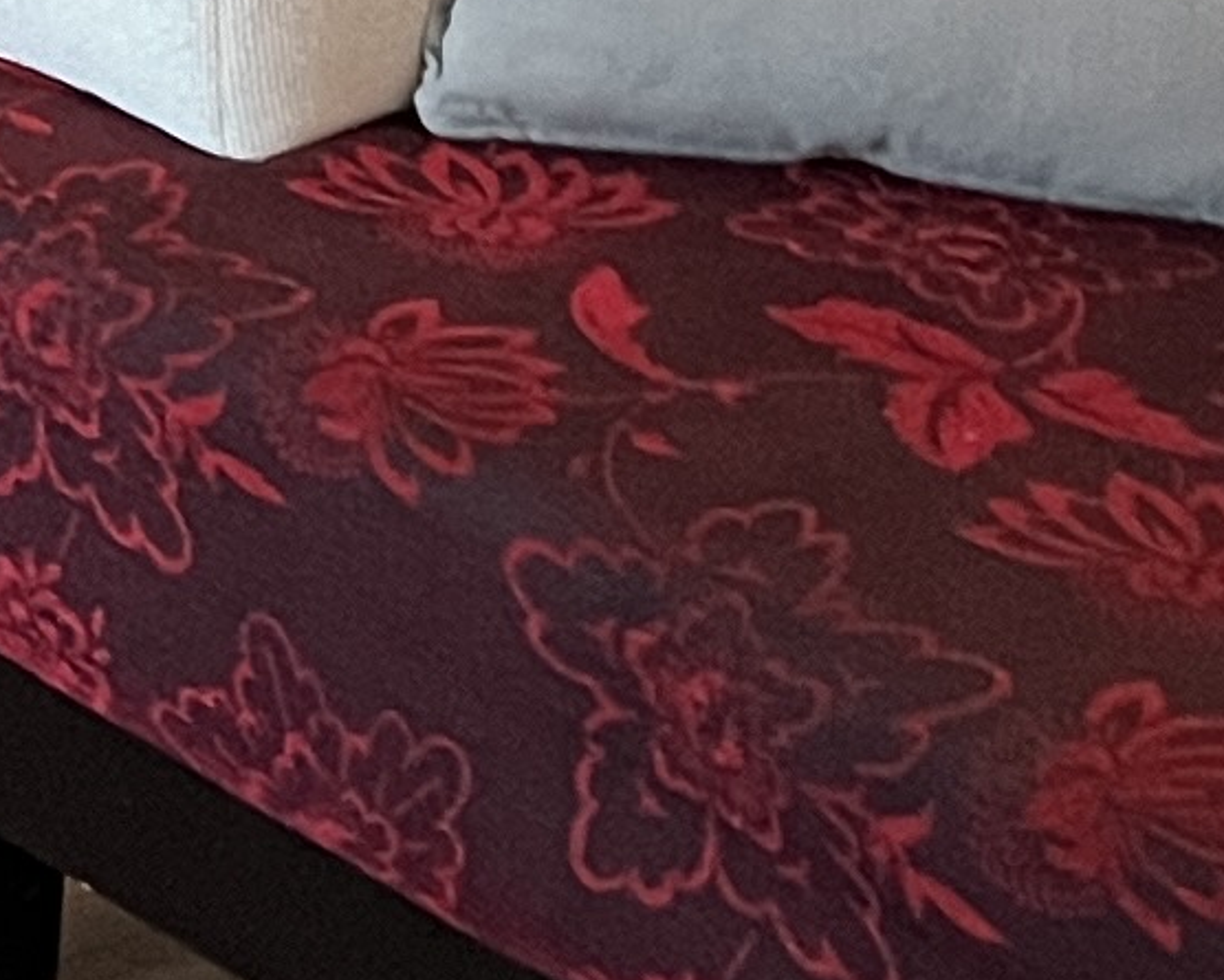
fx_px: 6667
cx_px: -1581
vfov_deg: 8.1
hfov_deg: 9.5
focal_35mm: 184
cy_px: -791
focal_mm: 5.1
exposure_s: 1/40
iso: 640
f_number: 1.6
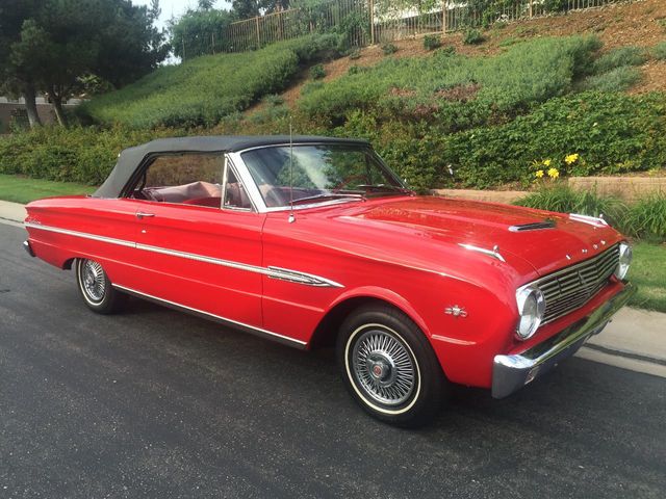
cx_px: 333
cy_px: 250
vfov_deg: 48.2
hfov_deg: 61.7
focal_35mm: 29
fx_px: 558
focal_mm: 4.15
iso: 32
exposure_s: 1/257
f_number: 2.2
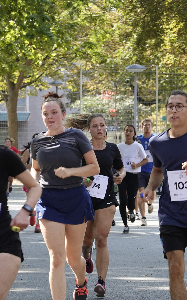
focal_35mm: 306
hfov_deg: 4.3
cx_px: 160
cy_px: 150
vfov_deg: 6.9
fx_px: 2495
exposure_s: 1/200
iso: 200
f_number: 4.5
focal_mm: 72
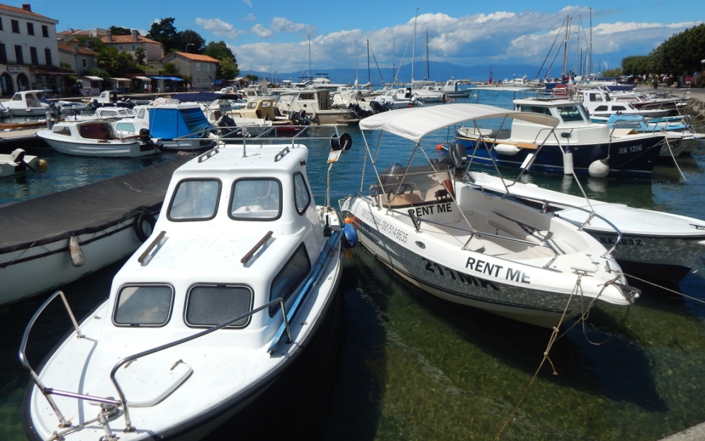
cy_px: 184
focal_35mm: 24
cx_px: 345
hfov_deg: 74.8
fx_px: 461
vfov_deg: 50.9
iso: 125
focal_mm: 4
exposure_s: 1/1250
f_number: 6
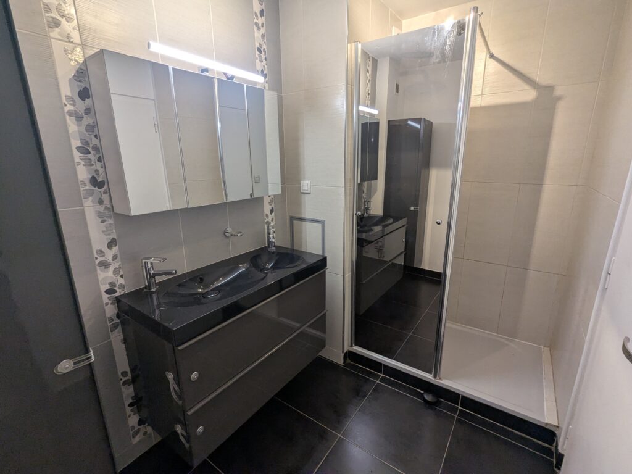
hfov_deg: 94.5
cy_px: 237
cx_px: 316
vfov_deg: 78.1
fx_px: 292
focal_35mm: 16
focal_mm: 2.35
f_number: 2.2
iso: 133
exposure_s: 1/100
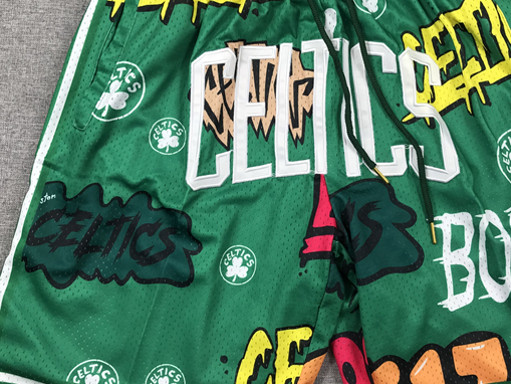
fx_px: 650
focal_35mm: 44
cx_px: 317
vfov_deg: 32.9
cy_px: 169
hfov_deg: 42.6
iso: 25
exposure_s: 1/100
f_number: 1.8
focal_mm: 3.99
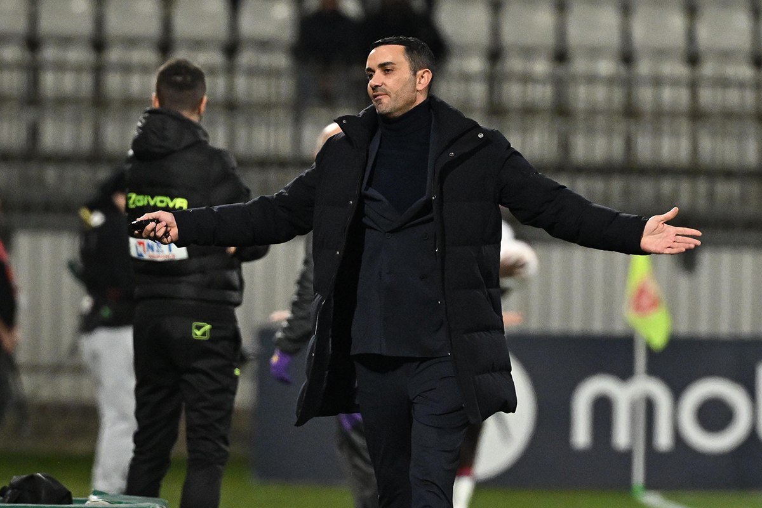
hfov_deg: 4.4
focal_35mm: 465
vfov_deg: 3.0
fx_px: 9842
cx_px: 381
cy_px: 254
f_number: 4
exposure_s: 1/1600
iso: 4000
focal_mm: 310
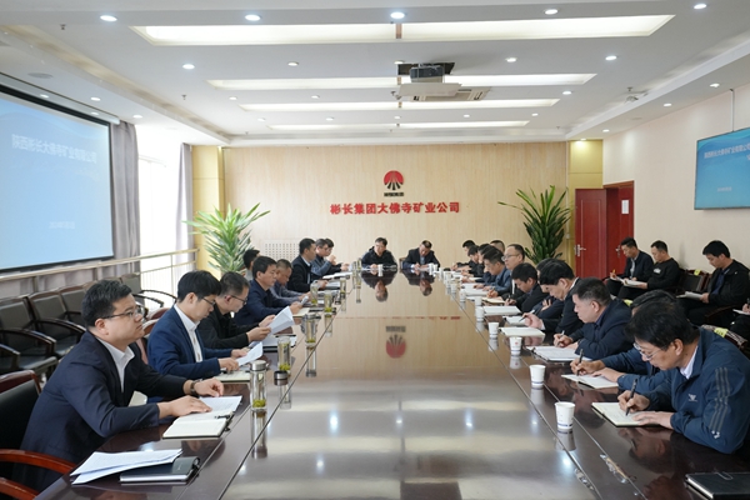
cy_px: 250
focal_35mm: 30
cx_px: 375
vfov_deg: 43.6
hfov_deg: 61.9
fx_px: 625
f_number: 4
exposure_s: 1/160
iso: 1250
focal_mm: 30
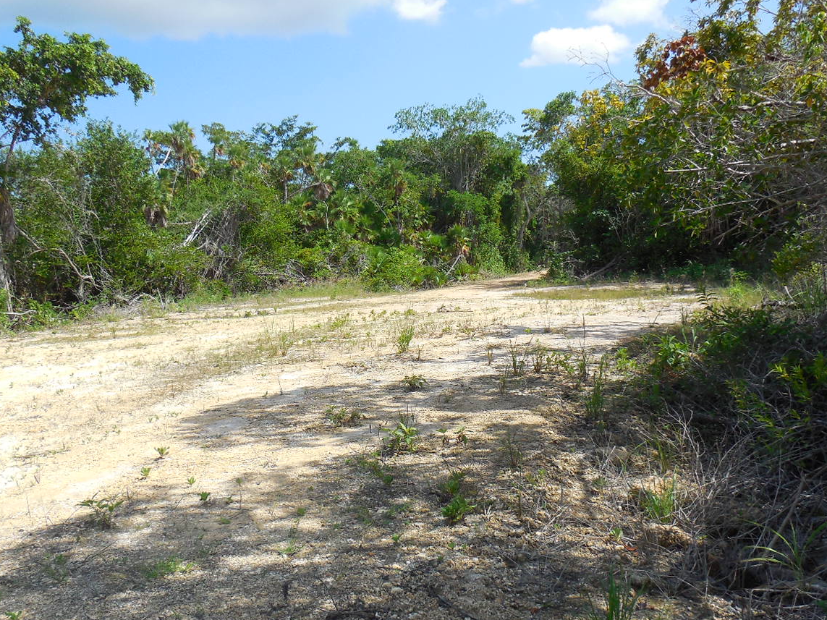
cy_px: 350
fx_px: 836
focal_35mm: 35
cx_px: 407
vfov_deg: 40.6
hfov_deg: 52.6
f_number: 3.1
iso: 125
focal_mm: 4.5
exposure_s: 1/1250
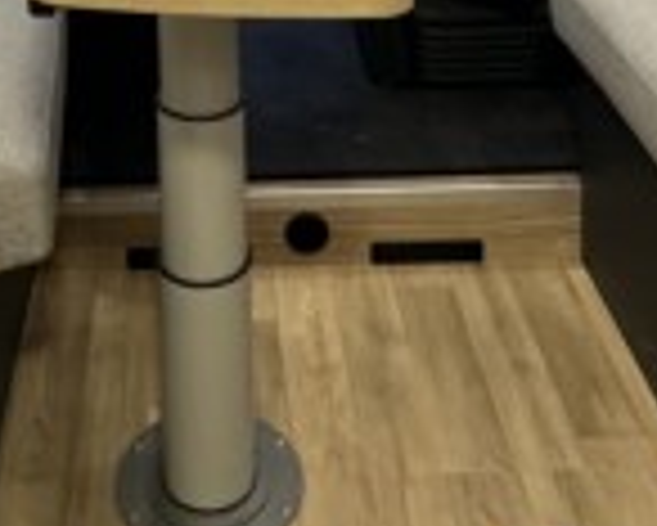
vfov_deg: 19.9
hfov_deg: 31.1
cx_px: 198
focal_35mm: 60
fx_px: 1167
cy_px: -373
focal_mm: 2.22
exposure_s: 1/50
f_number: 2.2
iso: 320
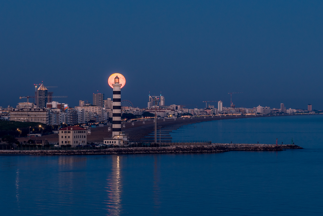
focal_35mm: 168
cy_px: 108
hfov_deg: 12.2
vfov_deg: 8.2
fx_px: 1507
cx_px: 162
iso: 100
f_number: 2.8
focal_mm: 40
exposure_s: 1/5
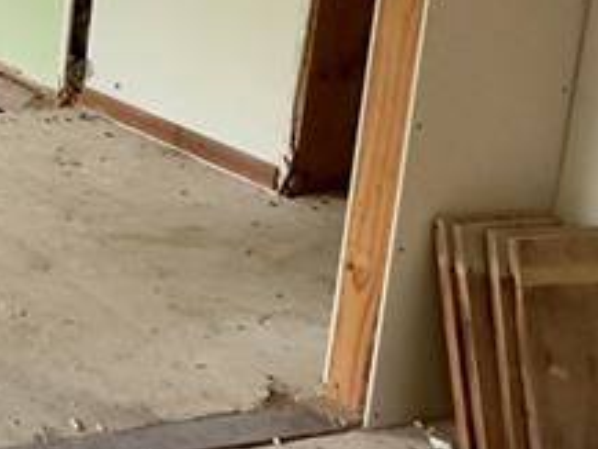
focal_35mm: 66
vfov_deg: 21.1
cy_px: -58
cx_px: -455
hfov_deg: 21.0
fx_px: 1141
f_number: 2.2
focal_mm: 2.22
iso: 250
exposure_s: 1/99
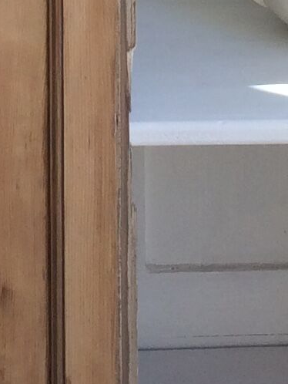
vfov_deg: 9.5
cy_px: -475
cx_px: 122
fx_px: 2106
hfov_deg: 7.8
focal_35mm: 190
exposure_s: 1/166
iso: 32
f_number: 2.2
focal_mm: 4.15
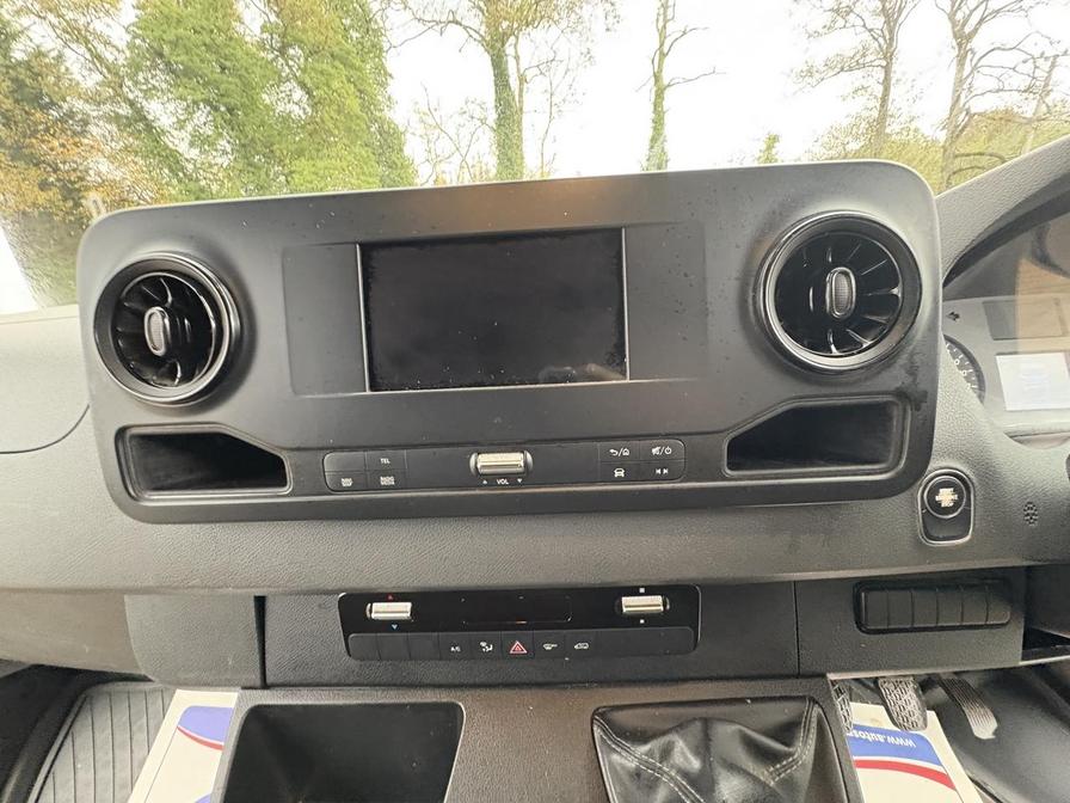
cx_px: 535
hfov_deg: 102.1
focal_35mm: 14
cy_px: 402
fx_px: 433
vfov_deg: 85.7
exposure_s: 1/54
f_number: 2.2
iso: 800
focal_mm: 2.22
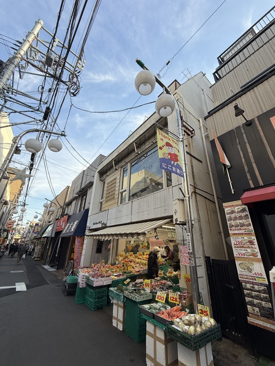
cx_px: 138
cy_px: 183
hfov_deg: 85.7
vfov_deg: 102.1
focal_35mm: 14
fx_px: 148
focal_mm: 2.22
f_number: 2.2
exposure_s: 1/363
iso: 50
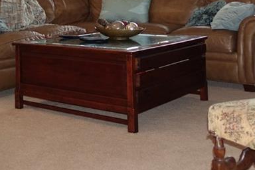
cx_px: 74
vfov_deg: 19.9
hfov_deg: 31.0
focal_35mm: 64
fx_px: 453
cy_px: -37
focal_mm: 8.8
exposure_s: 1/30
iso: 250
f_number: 1.8
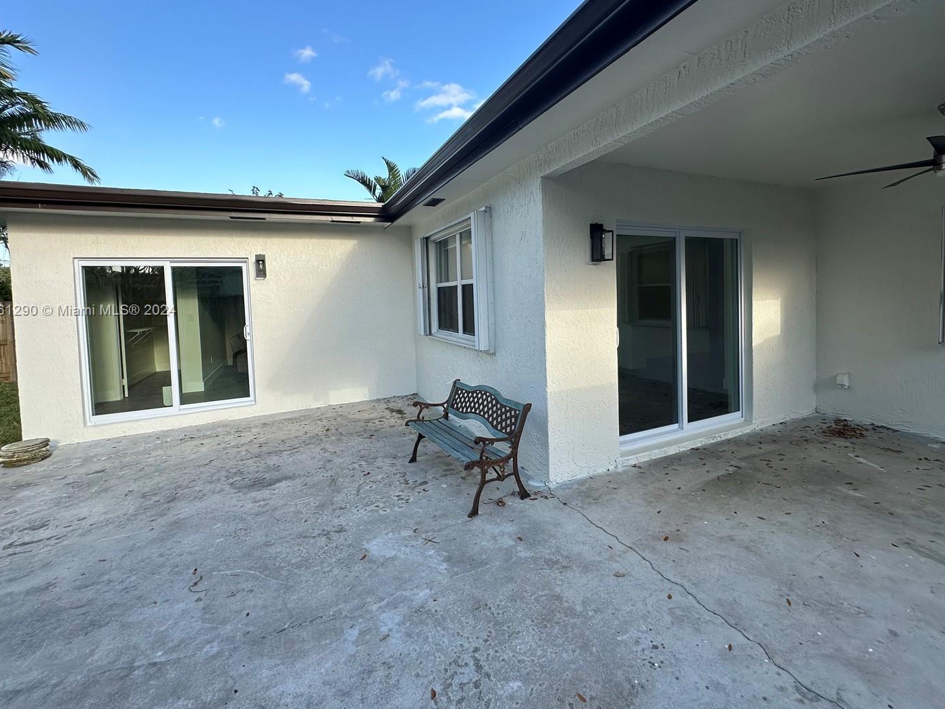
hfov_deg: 94.4
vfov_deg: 77.8
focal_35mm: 16
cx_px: 500
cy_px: 311
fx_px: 437
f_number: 2.2
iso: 40
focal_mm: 2.22
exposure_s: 1/581
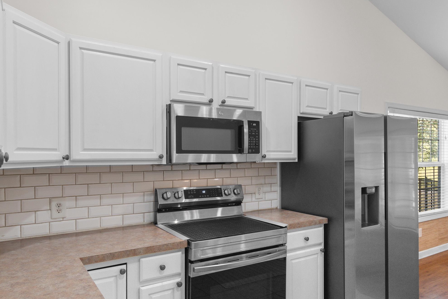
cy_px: 144
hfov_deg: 71.4
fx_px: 311
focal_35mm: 25
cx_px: 243
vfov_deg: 51.3
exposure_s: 1.3
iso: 100
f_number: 4.8
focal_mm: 11
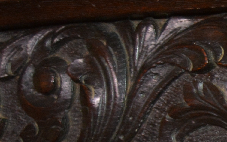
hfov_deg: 10.1
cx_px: 530
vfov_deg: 7.1
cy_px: 240
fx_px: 1126
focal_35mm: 182
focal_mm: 24
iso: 1250
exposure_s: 1/60
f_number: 3.8
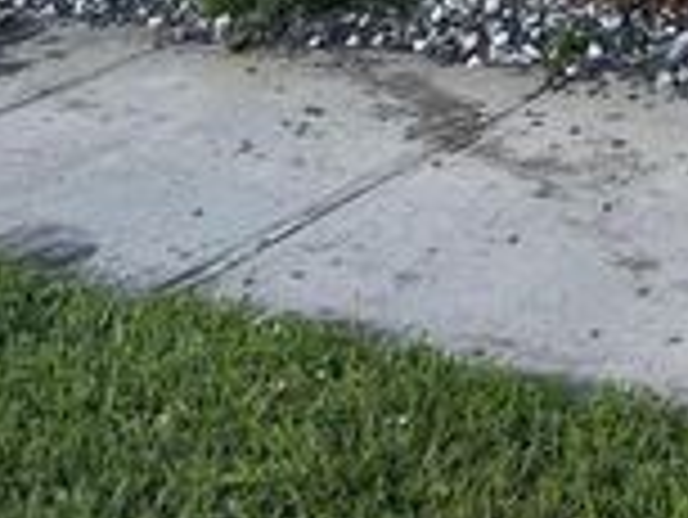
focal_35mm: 93
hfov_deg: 18.6
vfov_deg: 14.3
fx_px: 1850
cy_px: -372
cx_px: 1034
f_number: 1.78
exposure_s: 1/1949
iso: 80
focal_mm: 6.76
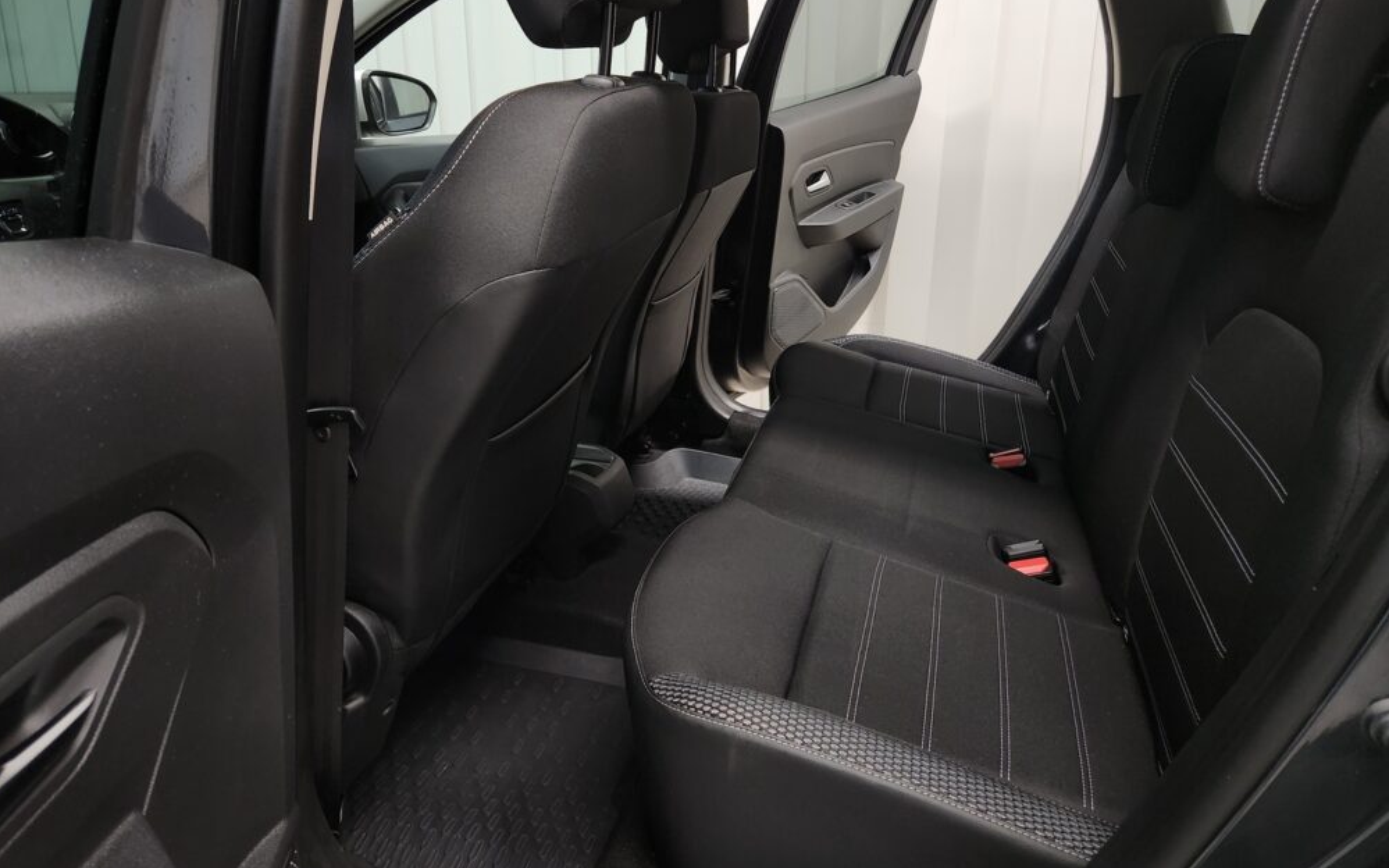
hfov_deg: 72.6
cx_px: 699
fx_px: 946
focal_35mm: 25
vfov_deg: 49.0
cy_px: 349
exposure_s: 1/100
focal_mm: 5.4
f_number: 1.8
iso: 320
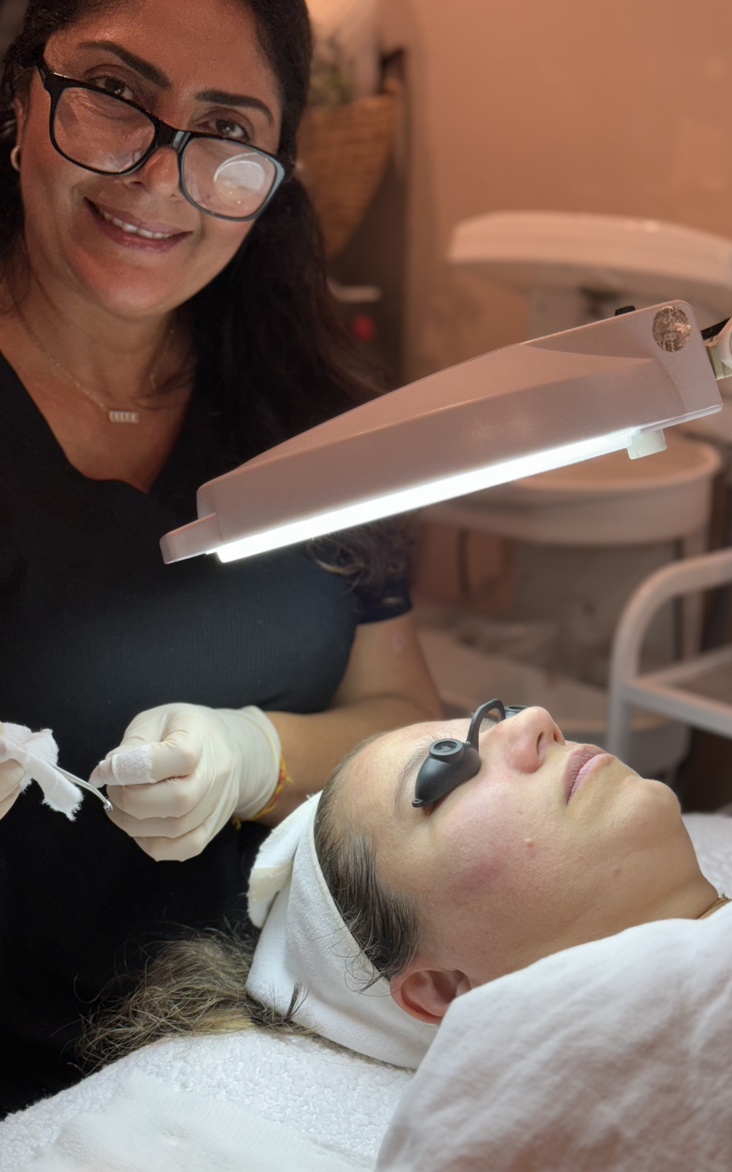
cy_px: 586
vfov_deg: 39.6
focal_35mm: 51
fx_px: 1628
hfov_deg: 25.3
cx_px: 406
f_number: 1.78
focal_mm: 6.76
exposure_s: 1/120
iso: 80
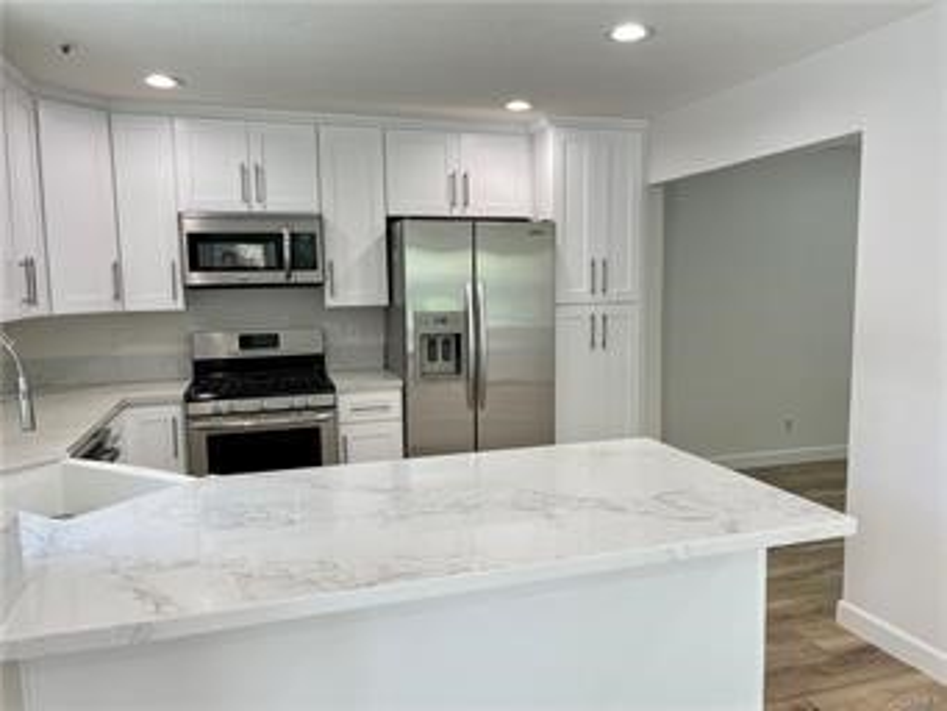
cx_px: 474
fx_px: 712
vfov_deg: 53.1
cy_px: 356
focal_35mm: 26
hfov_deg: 67.3
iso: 50
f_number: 1.6
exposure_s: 1/120
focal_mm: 5.1
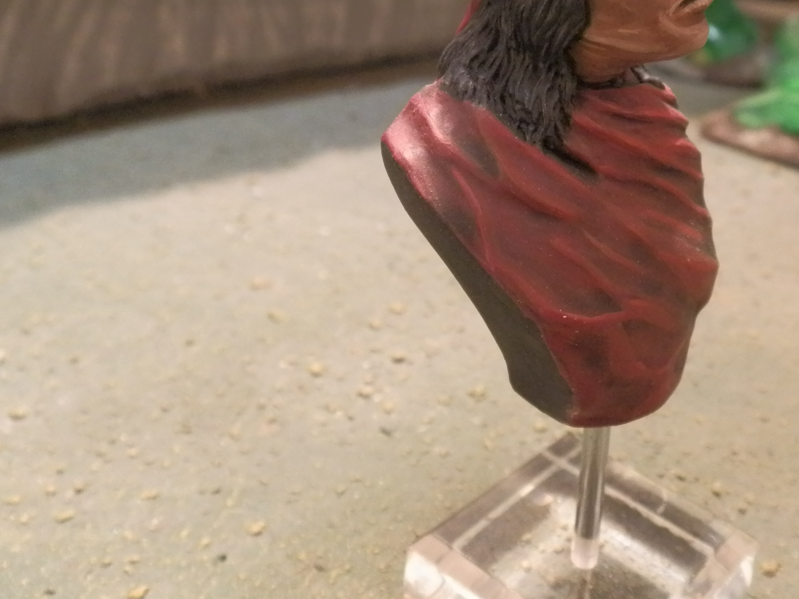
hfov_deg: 45.0
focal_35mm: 41
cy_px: 176
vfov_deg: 34.6
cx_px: 544
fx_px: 946
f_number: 3.1
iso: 400
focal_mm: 5
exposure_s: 1/40
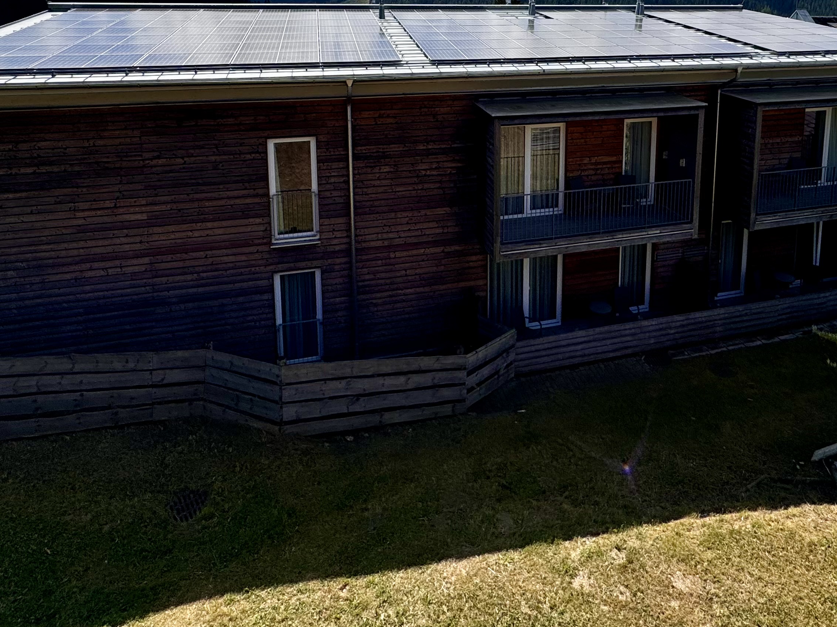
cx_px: 497
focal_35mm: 25
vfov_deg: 49.9
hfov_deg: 68.8
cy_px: 83
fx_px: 604
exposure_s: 1/2985
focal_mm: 2.22
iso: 50
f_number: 2.2
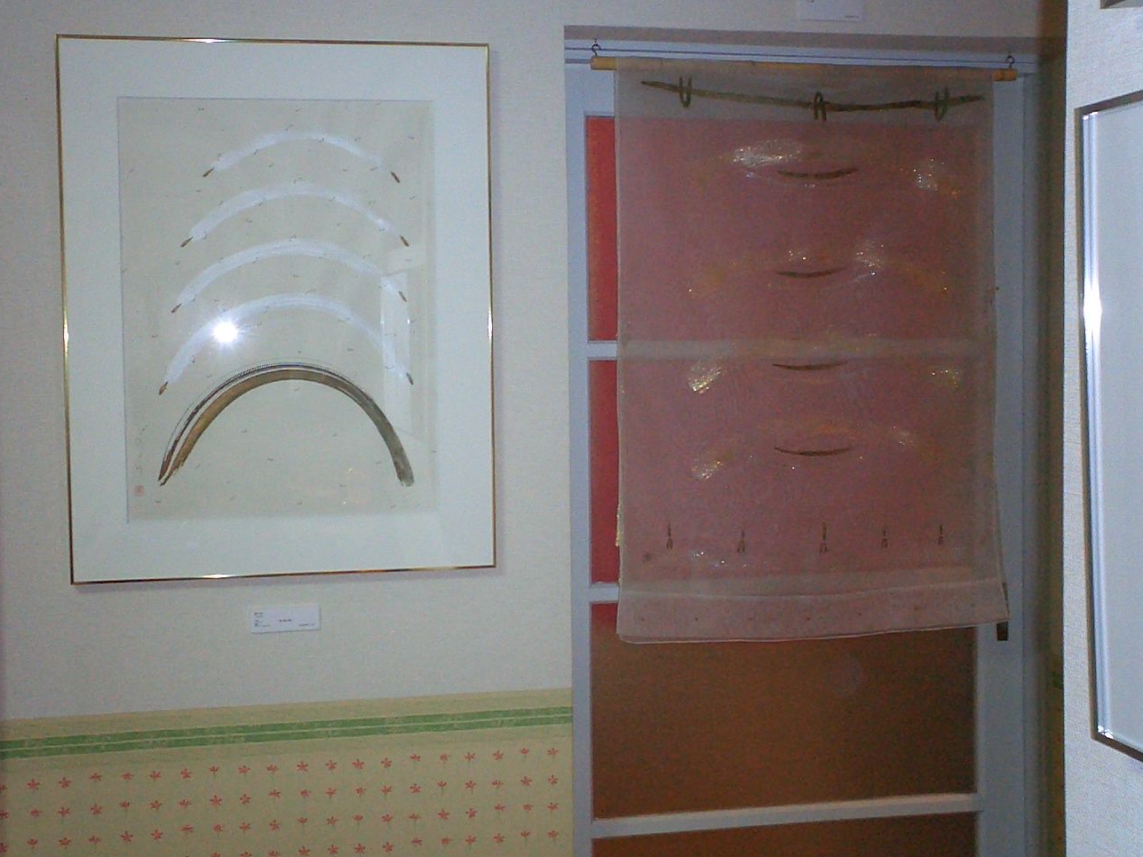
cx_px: 515
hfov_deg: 41.2
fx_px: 1519
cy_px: 434
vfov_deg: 31.5
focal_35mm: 46
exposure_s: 1/40
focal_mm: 5.6
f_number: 3.5
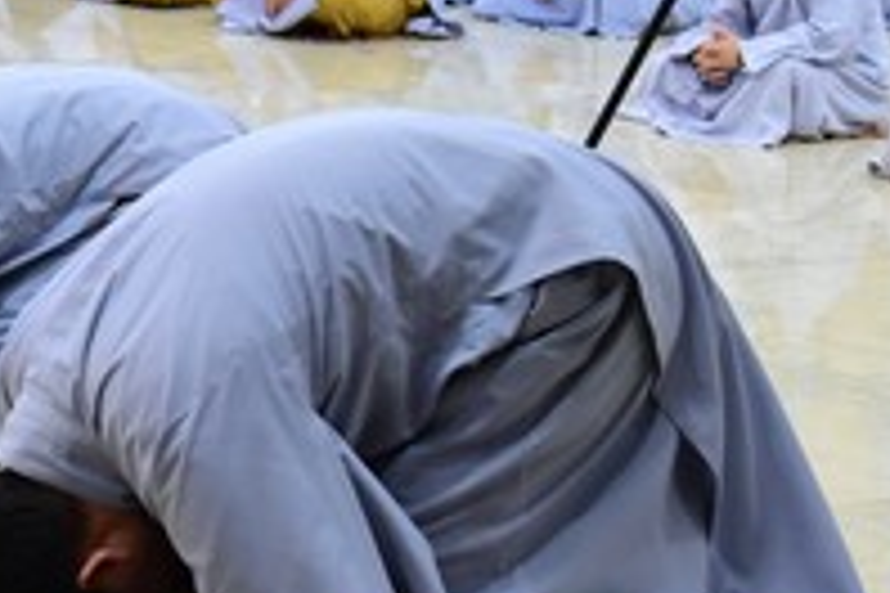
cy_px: 126
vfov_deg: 10.9
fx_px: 3090
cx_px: 144
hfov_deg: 16.2
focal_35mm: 125
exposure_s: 1/50
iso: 2500
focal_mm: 38
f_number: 4.5
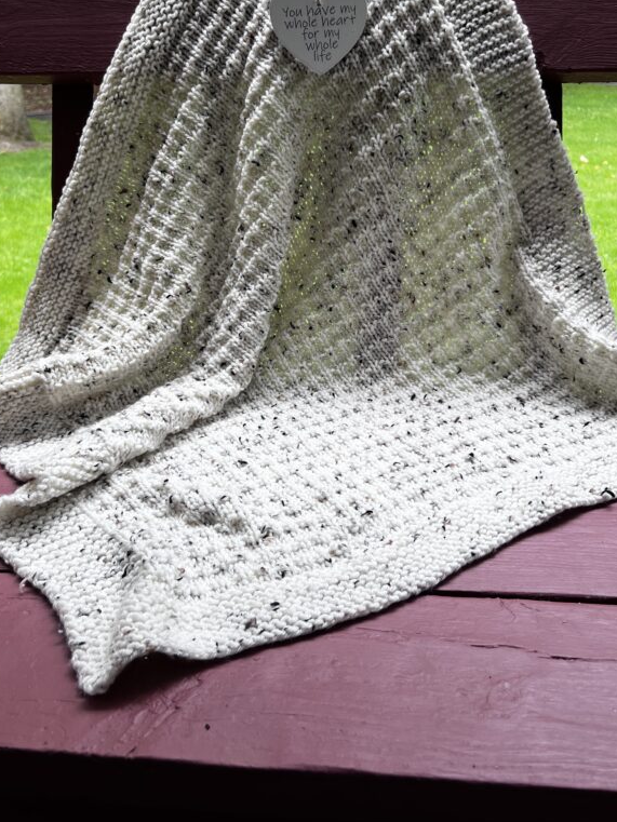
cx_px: 330
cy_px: 308
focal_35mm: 35
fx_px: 832
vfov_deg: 52.1
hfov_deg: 40.7
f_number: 1.5
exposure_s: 1/241
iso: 40
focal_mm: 5.7
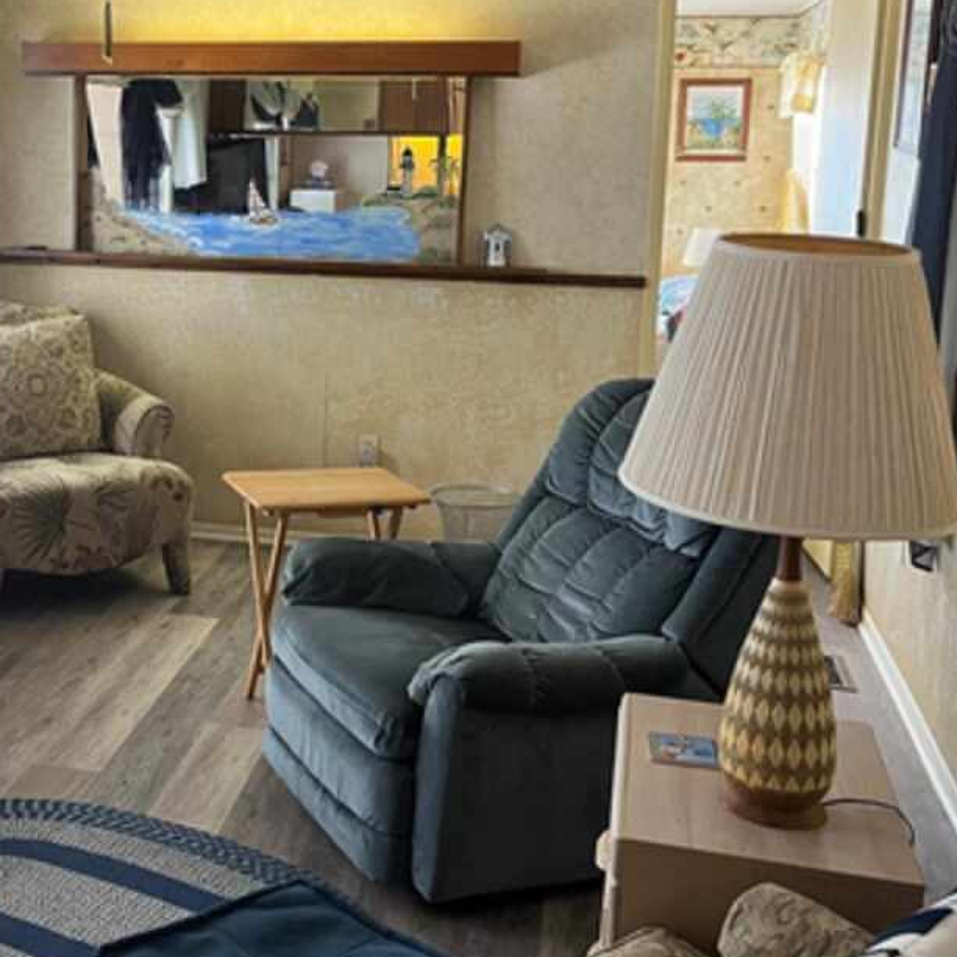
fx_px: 1501
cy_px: 368
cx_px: 137
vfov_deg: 35.2
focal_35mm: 48
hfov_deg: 33.9
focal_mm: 5.1
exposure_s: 1/60
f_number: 1.6
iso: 125
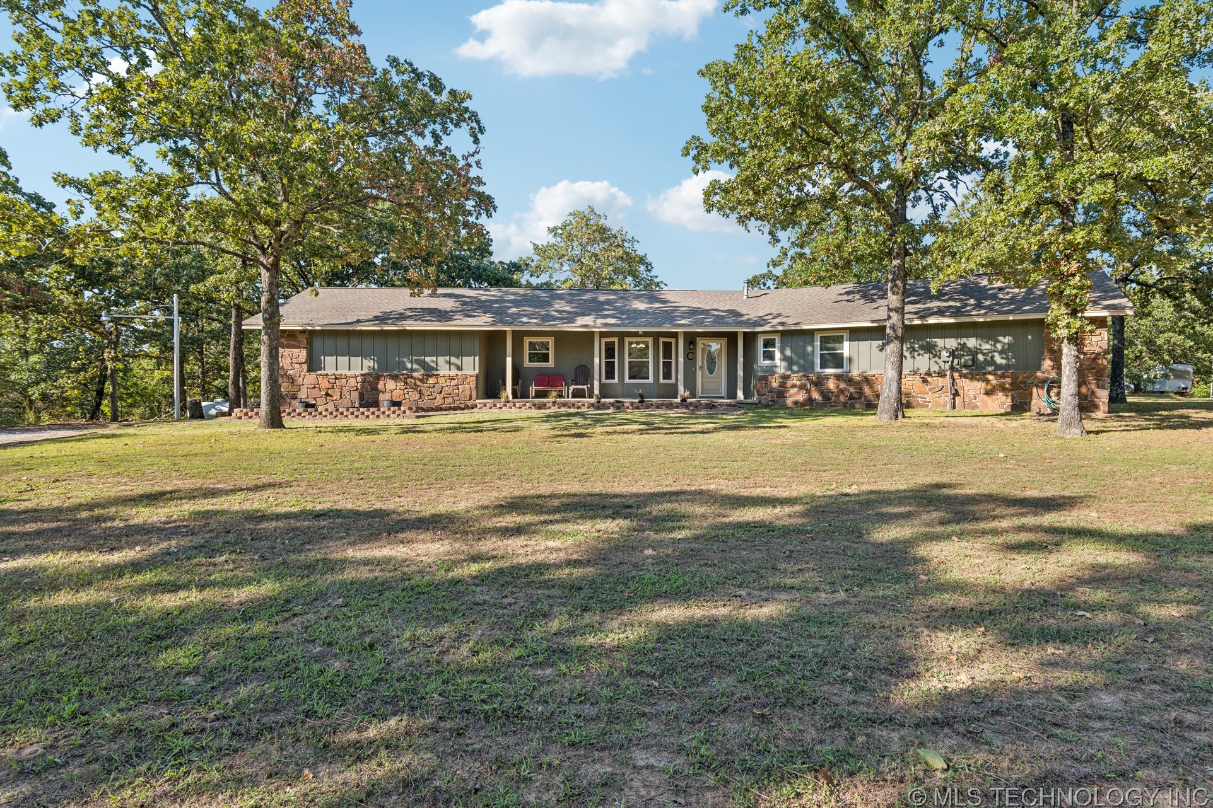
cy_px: 394
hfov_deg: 90.0
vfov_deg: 67.4
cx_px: 633
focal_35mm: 18
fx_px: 606
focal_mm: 17
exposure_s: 1/500
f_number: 7.1
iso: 640
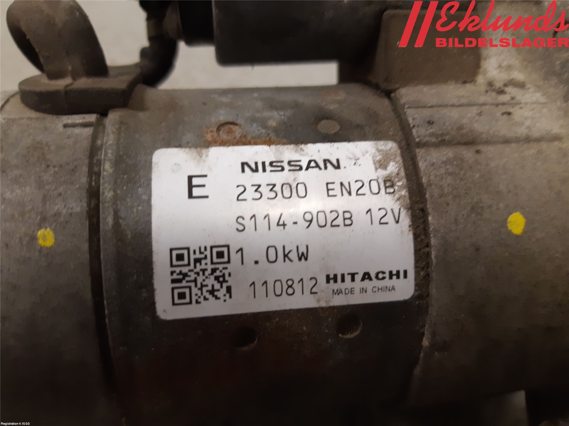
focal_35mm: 26
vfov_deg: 53.1
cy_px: 213
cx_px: 284
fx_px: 427
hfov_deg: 67.3
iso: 160
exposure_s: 1/50
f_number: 1.7
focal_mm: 3.93
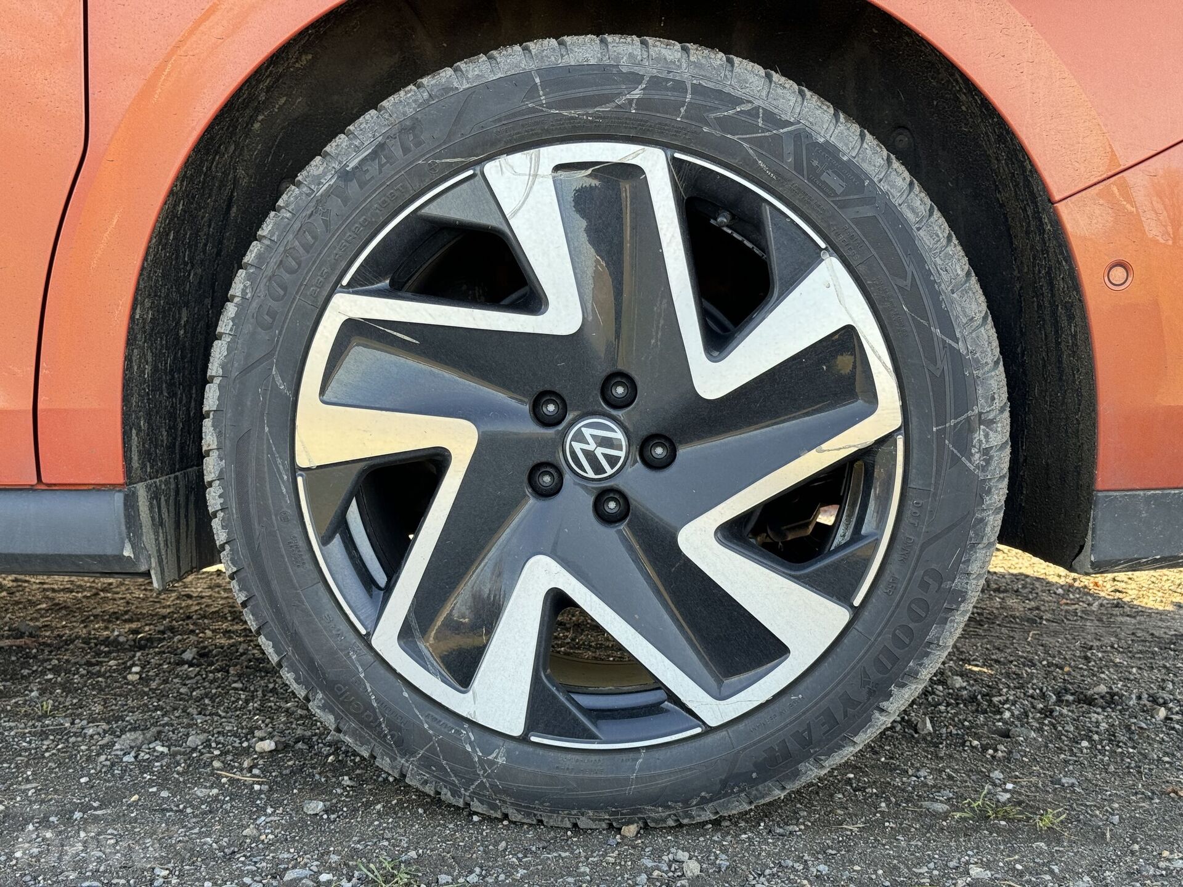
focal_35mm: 48
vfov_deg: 30.3
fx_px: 1640
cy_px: 444
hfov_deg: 39.7
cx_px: 592
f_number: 1.78
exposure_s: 1/262
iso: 64
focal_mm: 6.86
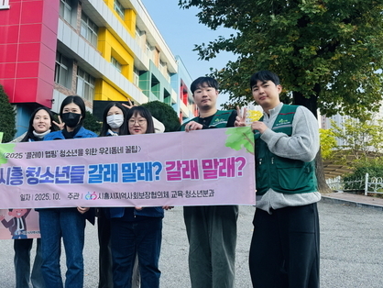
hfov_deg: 47.5
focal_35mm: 39
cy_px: 106
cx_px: 150
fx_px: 432
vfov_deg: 36.6
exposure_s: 1/1339
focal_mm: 6.76
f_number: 1.78
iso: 80
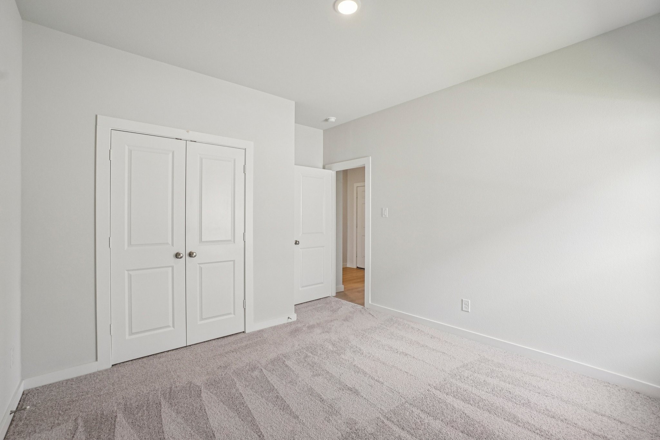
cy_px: 220
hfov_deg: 100.4
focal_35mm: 15
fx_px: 275
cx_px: 330
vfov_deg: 77.3
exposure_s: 1/40
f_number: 8
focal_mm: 10
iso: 400
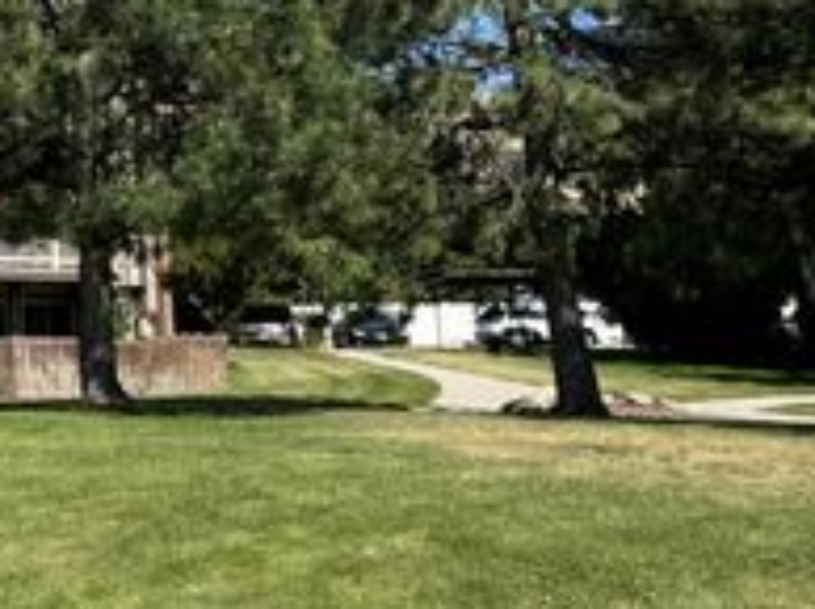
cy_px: 103
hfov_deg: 26.8
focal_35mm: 62
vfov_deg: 23.2
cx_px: -223
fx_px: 1458
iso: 80
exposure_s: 1/3096
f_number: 1.78
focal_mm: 6.76
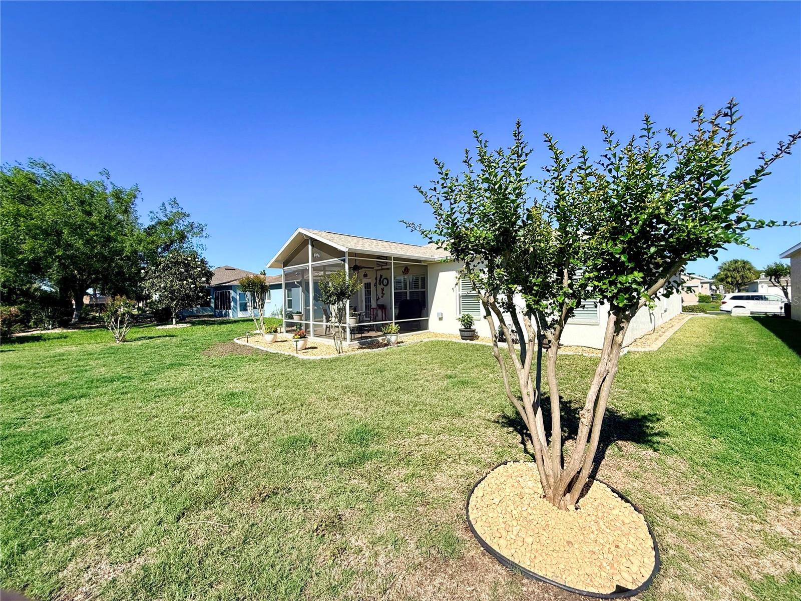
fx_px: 324
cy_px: 300
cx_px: 400
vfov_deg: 85.7
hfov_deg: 102.1
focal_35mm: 14
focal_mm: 2.22
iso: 50
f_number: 2.2
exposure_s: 1/2237
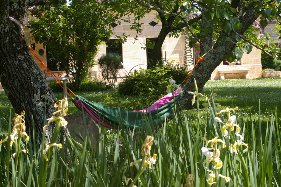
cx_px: 140
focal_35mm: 82
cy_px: 94
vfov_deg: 16.5
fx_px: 643
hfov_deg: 24.6
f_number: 9.5
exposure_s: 1/125
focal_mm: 55
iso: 200
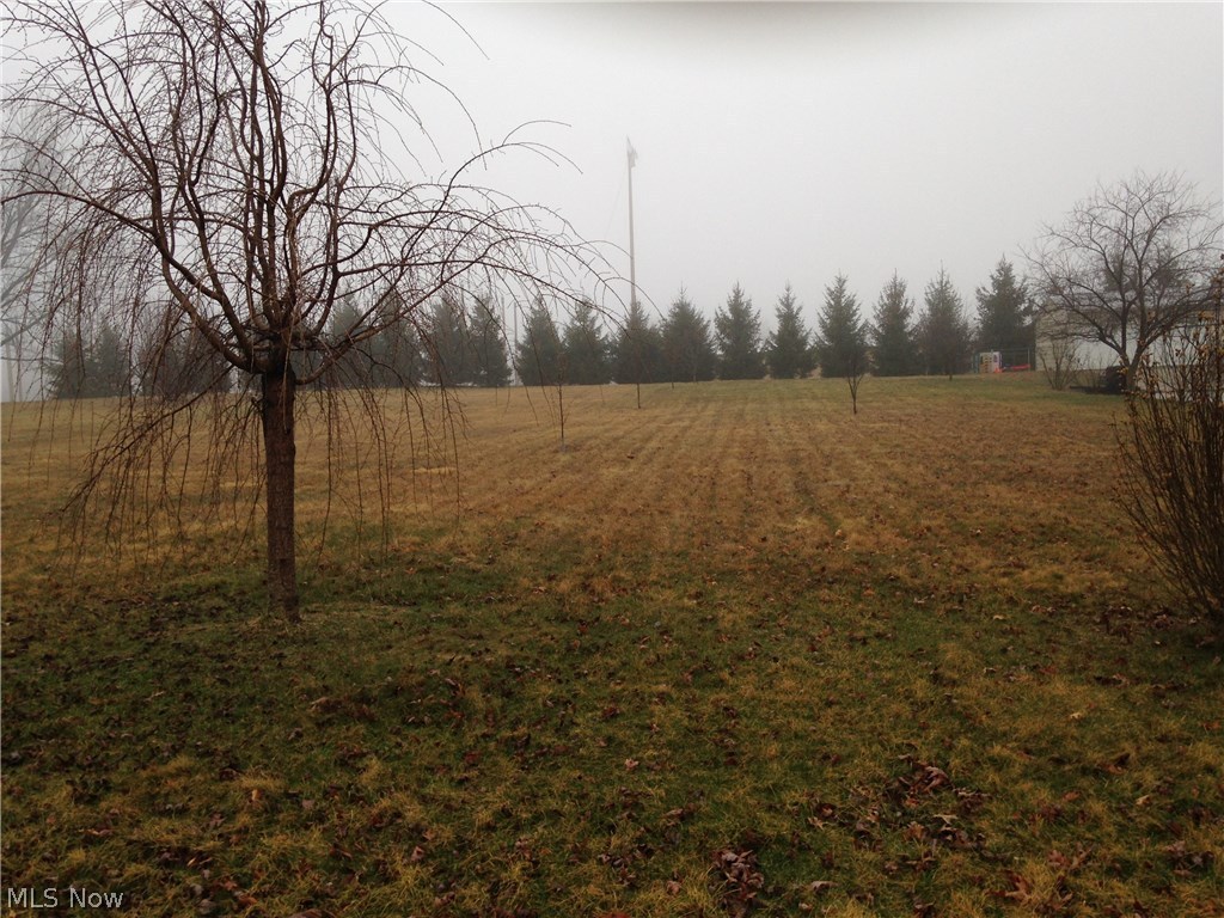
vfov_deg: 42.9
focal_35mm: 33
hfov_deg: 55.4
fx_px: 1167
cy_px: 459
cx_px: 612
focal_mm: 4.12
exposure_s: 1/174
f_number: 2.4
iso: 50
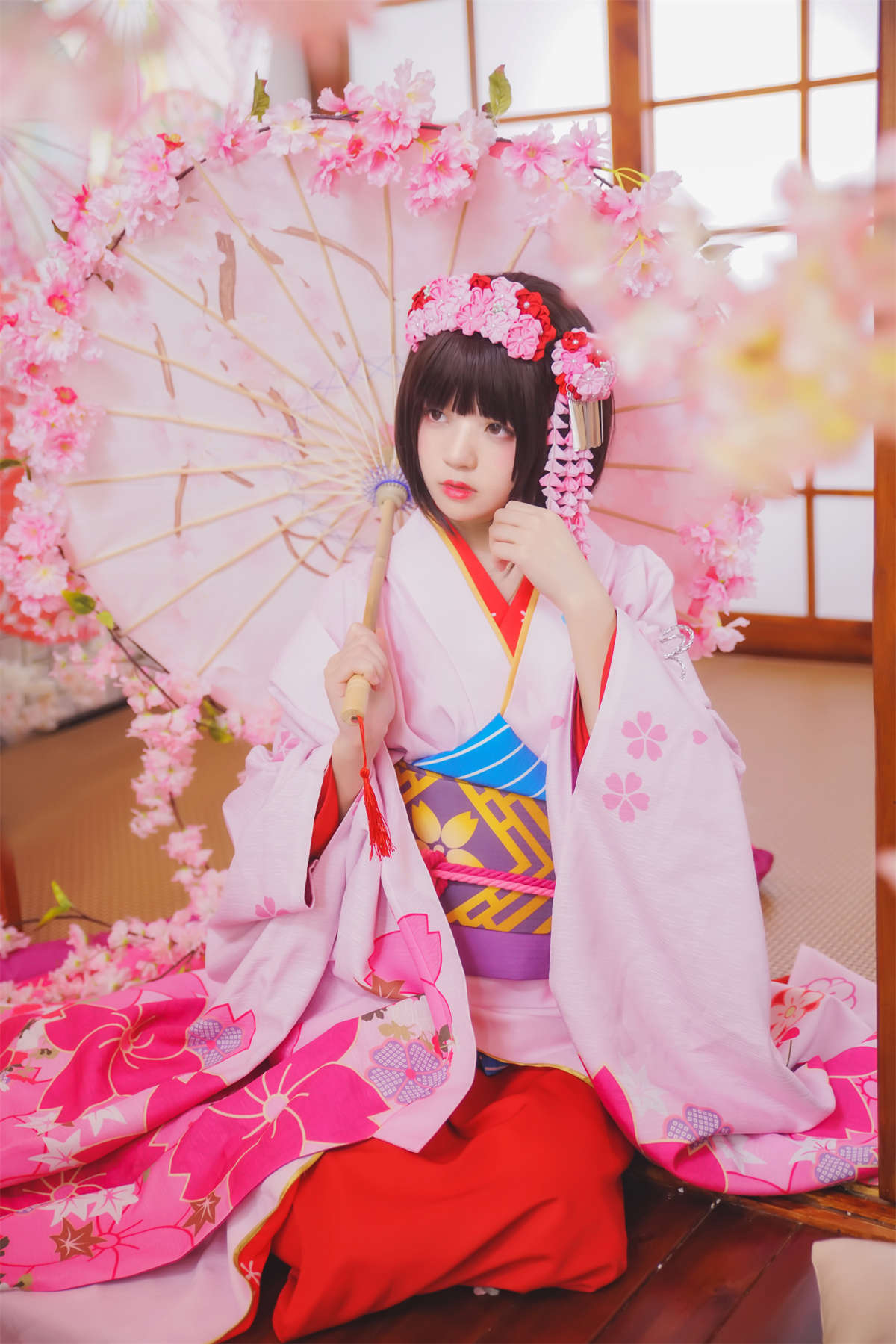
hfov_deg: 28.7
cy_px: 672
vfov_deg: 41.9
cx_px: 448
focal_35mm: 47
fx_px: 1754
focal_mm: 47
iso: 1600
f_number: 2.8
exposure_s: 1/80
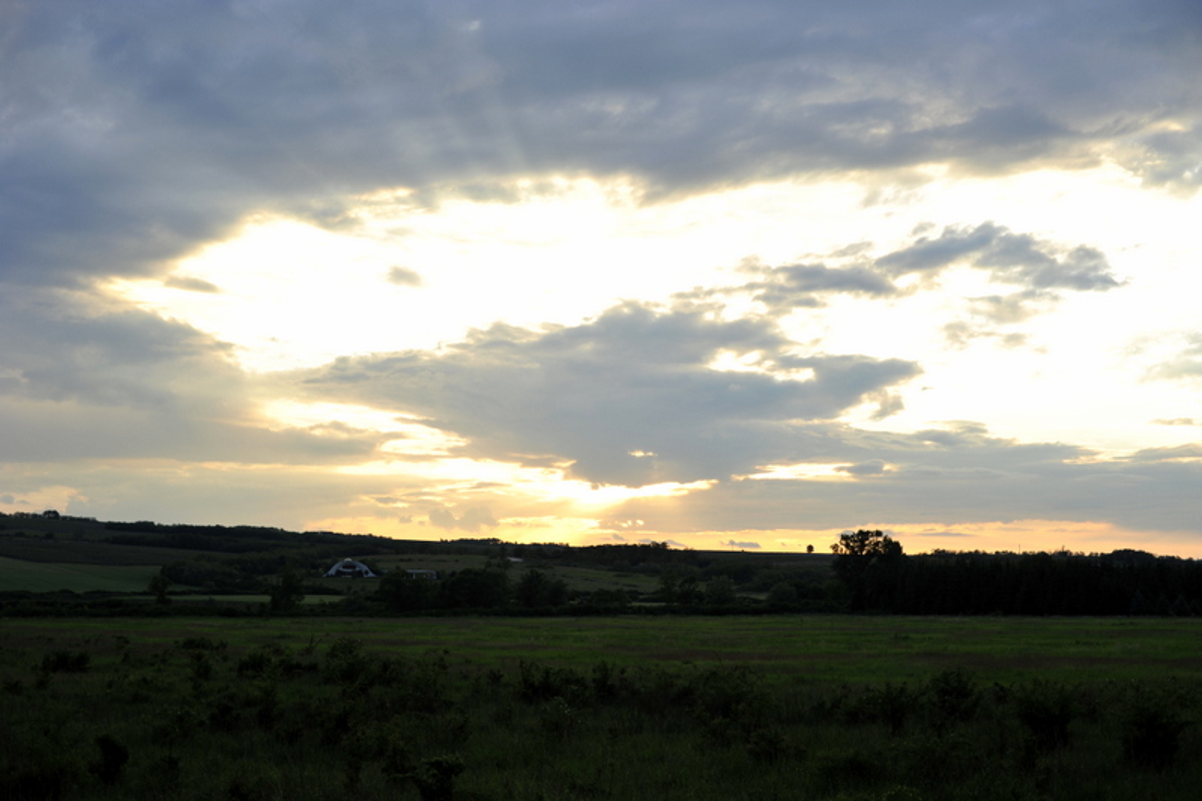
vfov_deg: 27.0
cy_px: 400
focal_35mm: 50
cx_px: 601
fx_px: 1669
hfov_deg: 39.6
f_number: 3.5
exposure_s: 1/500
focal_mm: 50
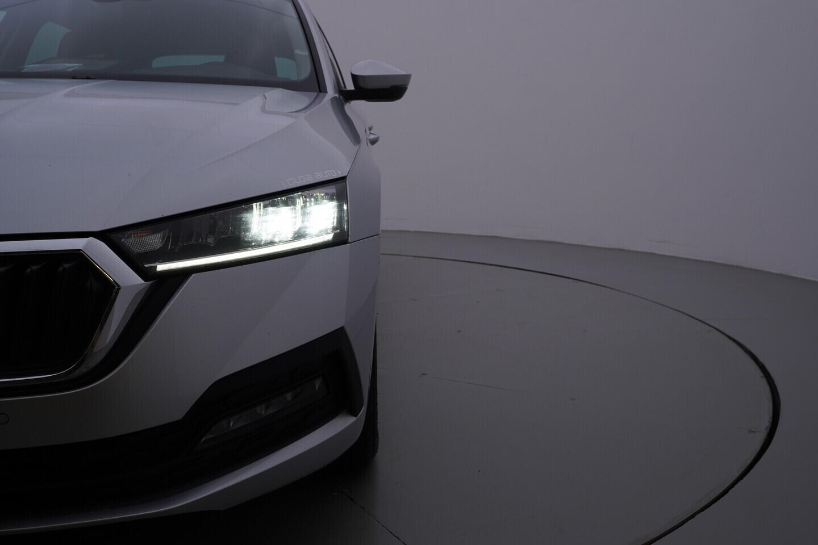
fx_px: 818
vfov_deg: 36.9
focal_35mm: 36
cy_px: 272
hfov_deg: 53.1
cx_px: 409
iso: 125
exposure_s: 1/160
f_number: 5.6
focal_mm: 24
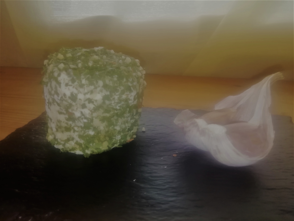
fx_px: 221
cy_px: 110
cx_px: 147
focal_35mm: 26
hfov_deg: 67.3
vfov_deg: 53.1
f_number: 2.2
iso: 50
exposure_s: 1/111
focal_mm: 3.21
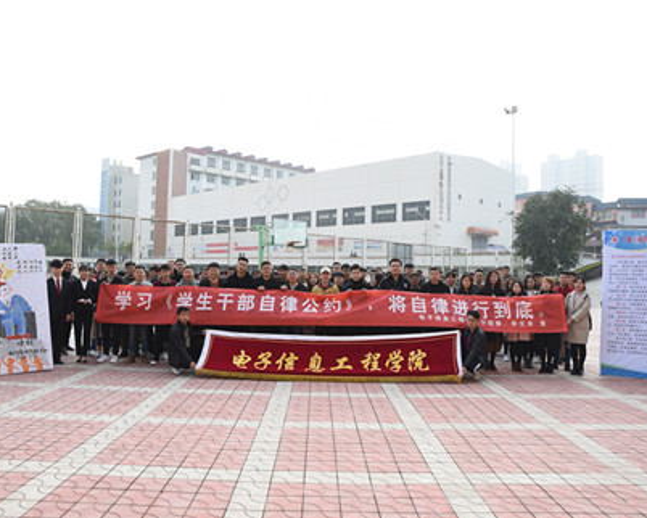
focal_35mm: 28
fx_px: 536
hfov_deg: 62.2
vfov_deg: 51.6
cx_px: 319
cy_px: 257
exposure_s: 1/125
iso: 160
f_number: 9
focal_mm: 24
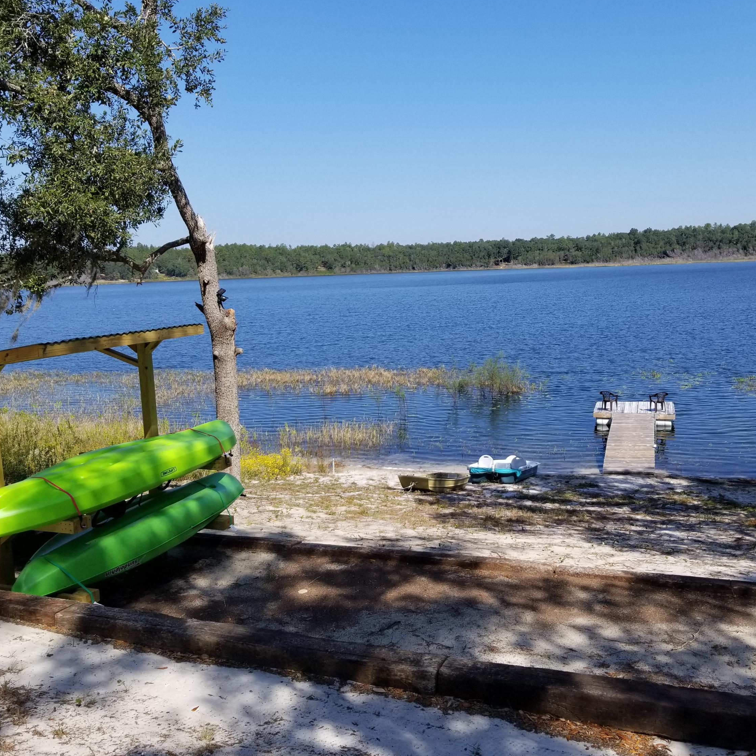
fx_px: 766
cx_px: 427
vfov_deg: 52.5
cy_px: 378
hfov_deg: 52.4
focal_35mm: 31
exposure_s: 1/2120
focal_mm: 4.25
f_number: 1.7
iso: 50
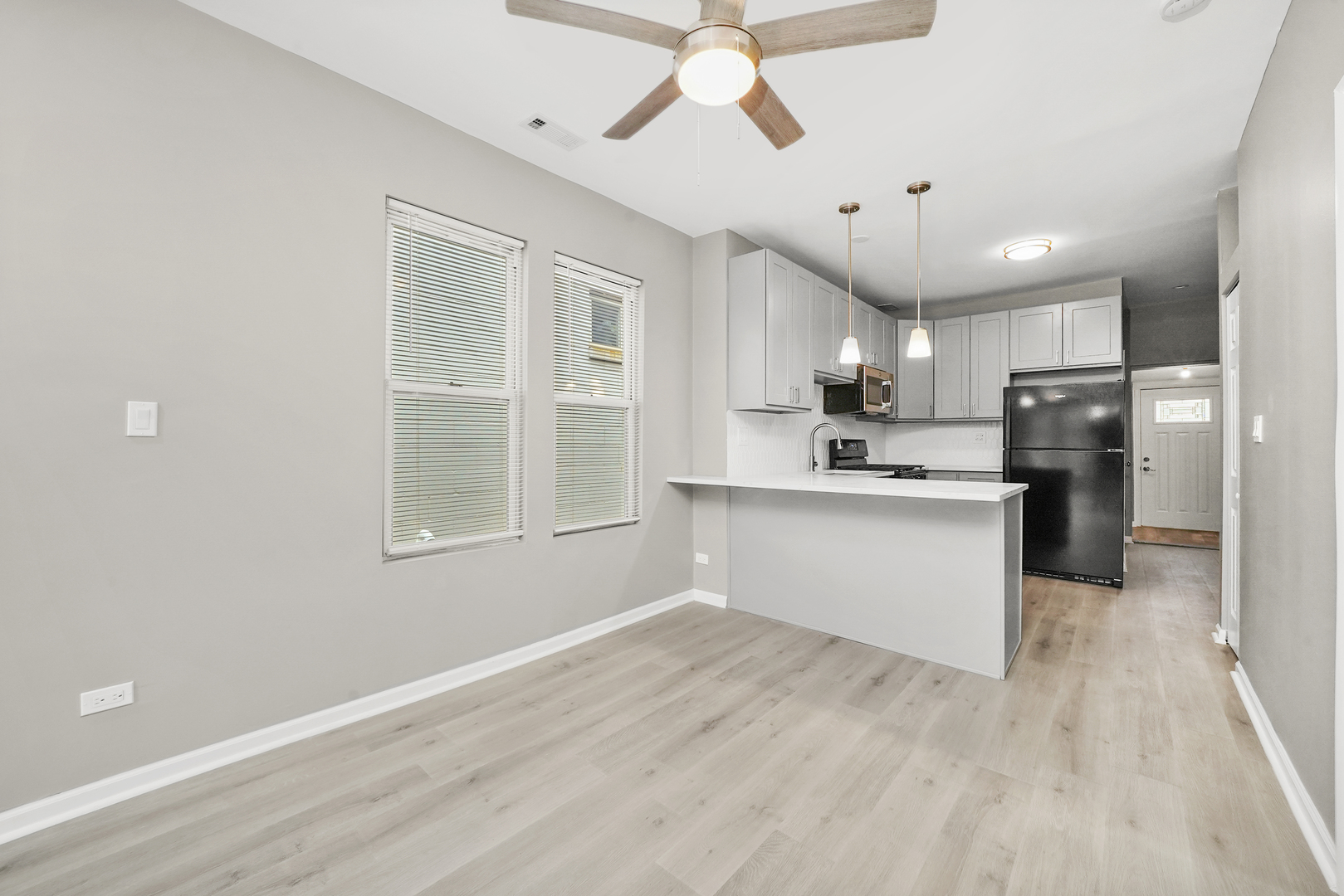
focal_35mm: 13
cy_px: 448
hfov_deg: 108.3
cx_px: 672
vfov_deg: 85.4
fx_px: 485
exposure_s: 1/15
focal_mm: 13
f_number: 11
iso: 2000
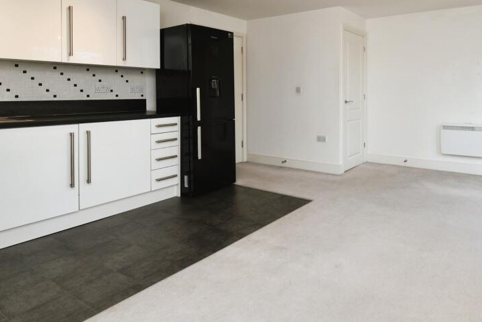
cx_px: 334
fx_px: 308
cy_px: 99
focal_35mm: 23
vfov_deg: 53.6
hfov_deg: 73.0
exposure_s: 1/60
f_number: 8
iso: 800
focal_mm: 16
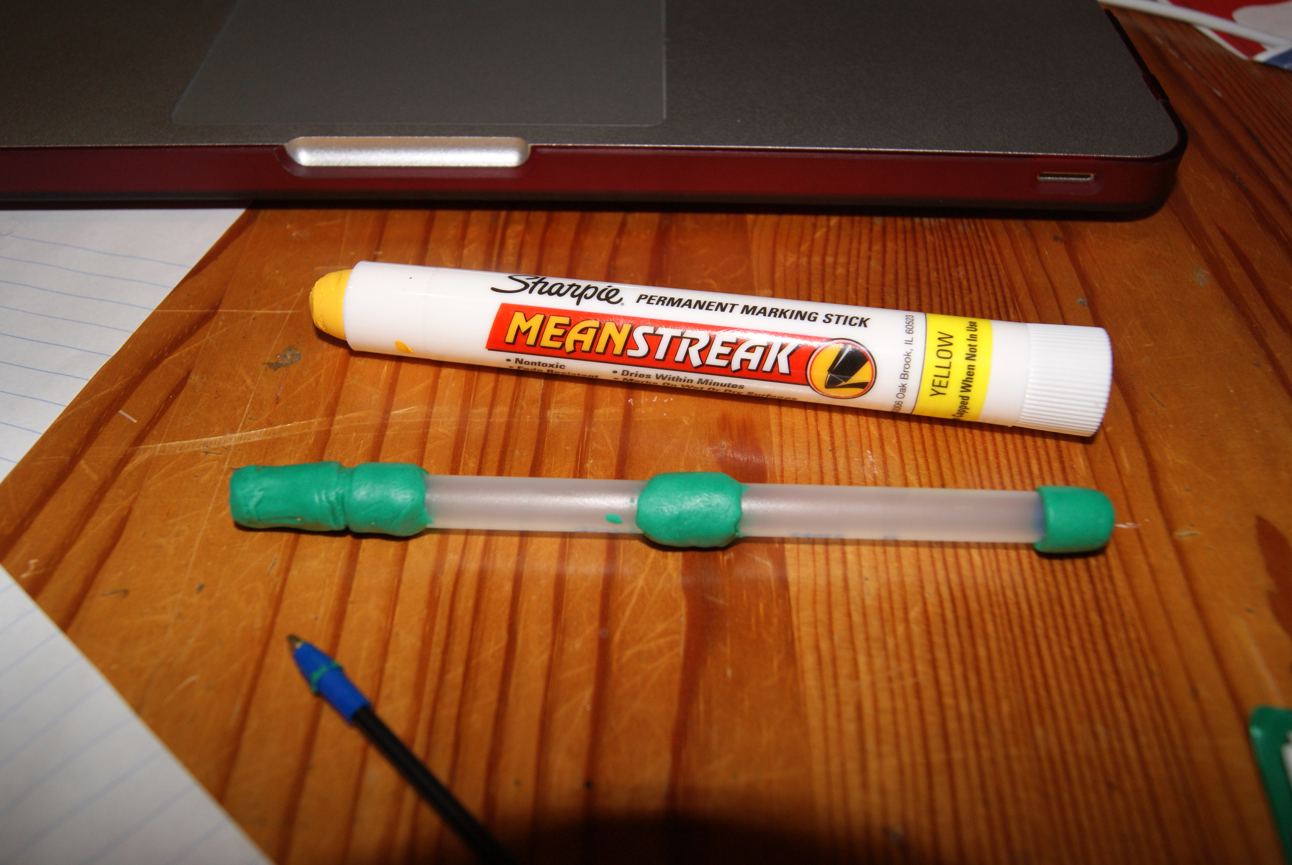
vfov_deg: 40.1
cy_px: 432
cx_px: 646
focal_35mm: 33
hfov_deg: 57.2
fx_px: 1186
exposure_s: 1/60
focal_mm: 22
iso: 400
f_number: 5.6
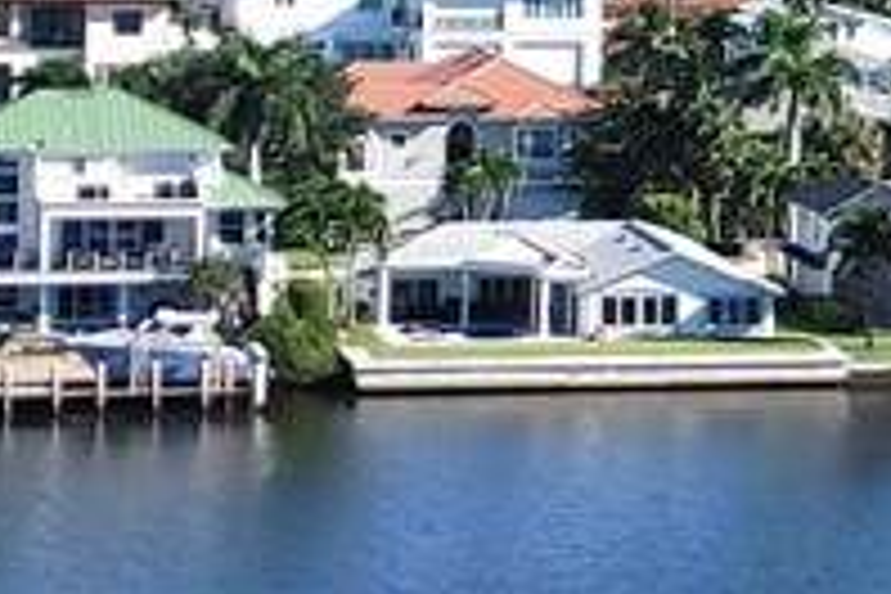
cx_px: 1917
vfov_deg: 4.9
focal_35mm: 280
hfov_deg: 7.0
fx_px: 6929
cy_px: -261
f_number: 1.8
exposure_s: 1/1266
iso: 50
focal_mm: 5.58
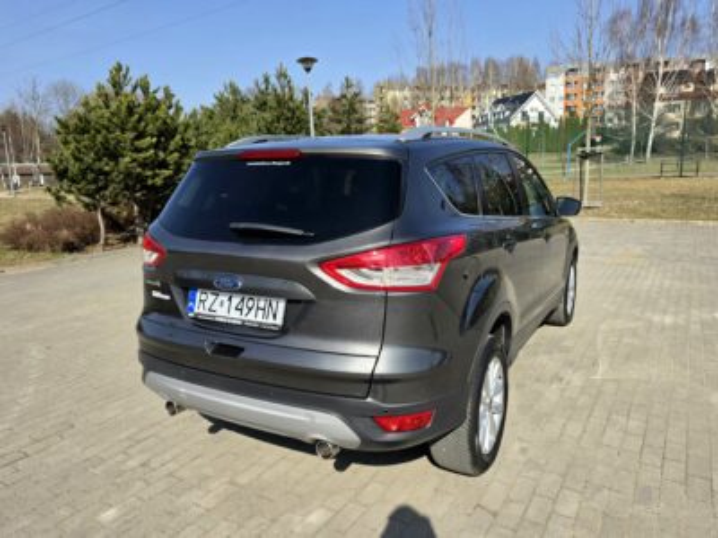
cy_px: 269
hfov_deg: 73.9
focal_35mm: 23
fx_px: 477
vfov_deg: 58.9
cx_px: 359
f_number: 1.4
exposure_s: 1/10000
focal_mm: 6.5
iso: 64
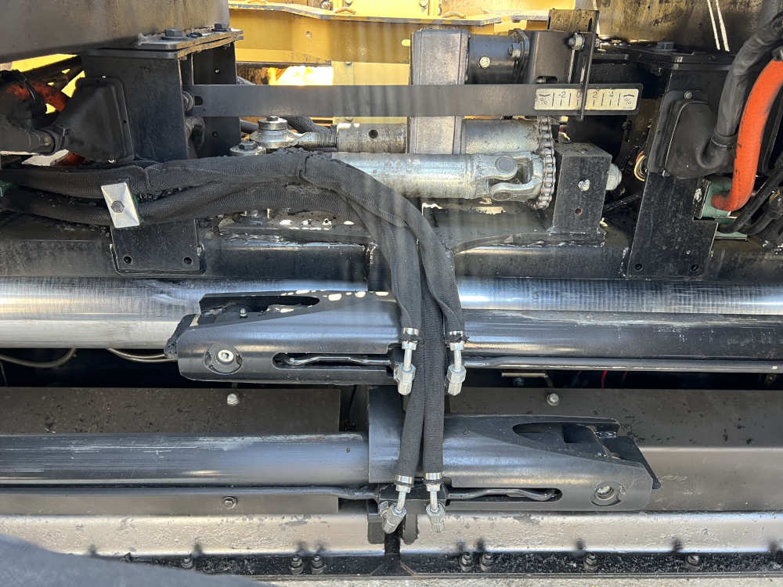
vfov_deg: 53.1
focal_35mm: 26
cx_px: 392
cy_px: 294
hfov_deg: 67.3
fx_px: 588
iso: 125
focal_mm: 5.7
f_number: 1.5
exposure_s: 1/63
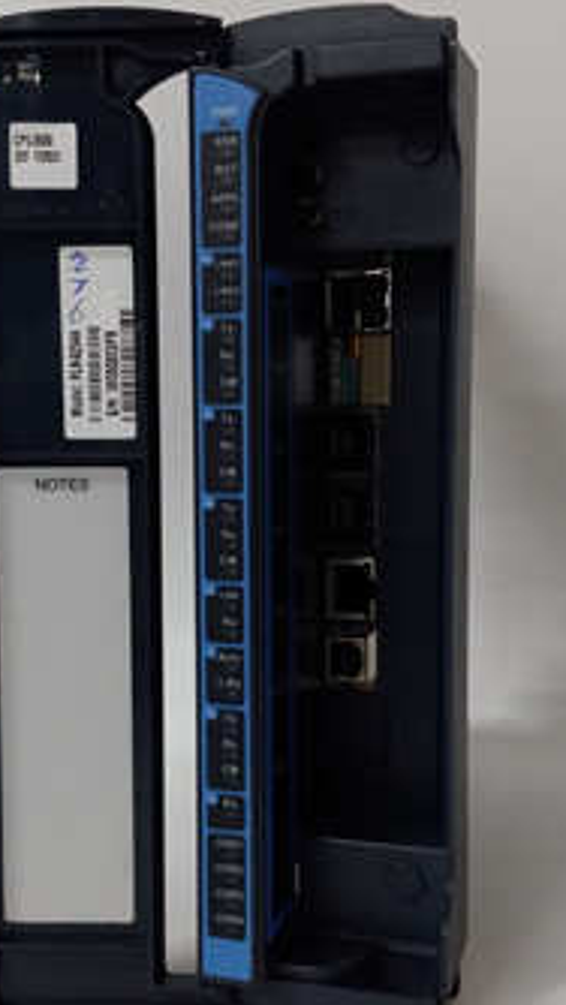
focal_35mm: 44
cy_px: 513
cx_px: 250
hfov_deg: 27.1
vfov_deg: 46.4
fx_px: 1173
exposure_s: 1/33
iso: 396
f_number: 2
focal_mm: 3.79
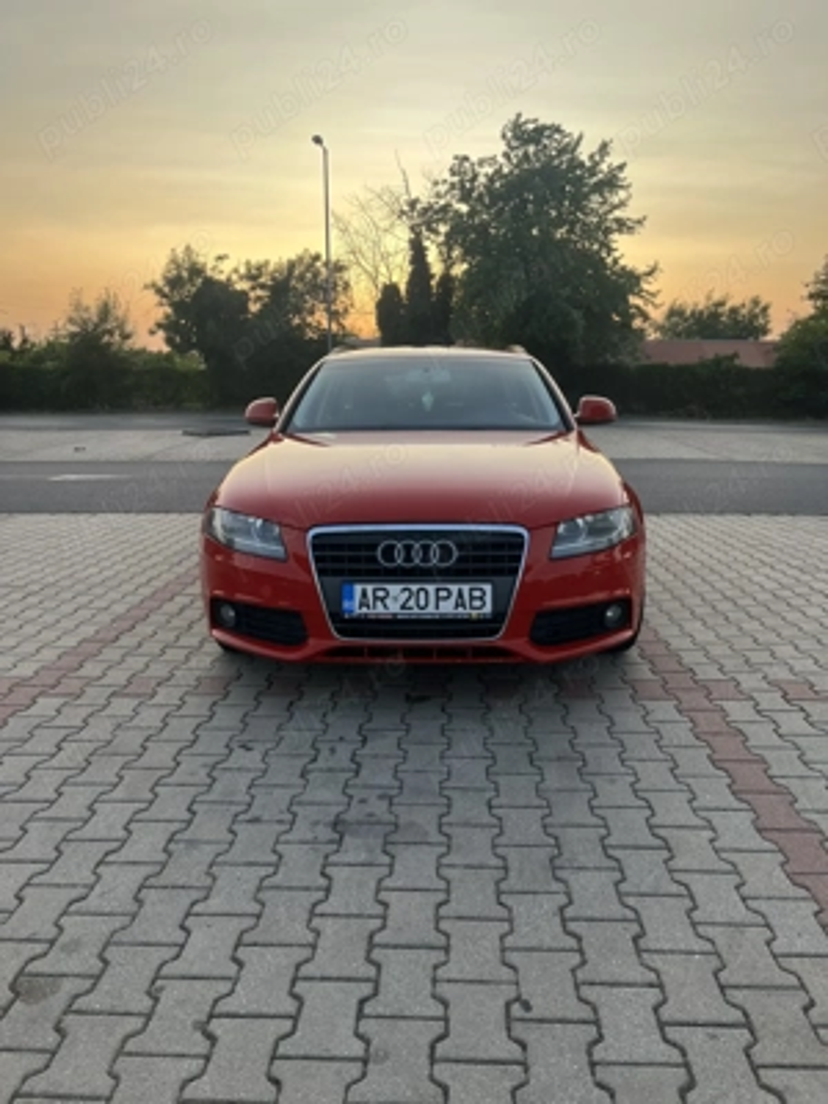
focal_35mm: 26
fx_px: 829
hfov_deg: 53.1
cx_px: 414
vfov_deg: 67.3
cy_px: 552
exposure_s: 1/493
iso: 50
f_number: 1.6
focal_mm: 5.1
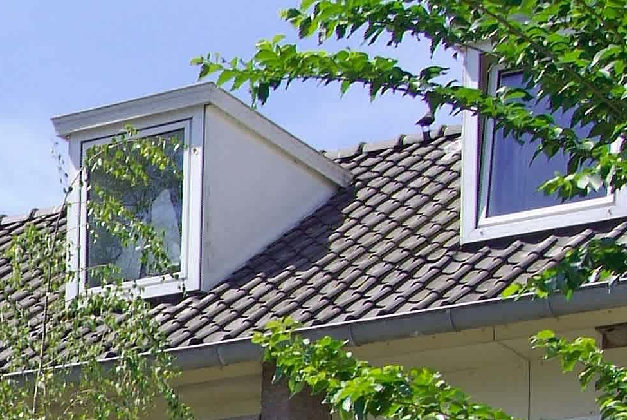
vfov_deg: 9.6
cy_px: 907
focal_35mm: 131
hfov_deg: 15.1
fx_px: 2284
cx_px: -136
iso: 160
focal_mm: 20
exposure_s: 1/90
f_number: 9.5
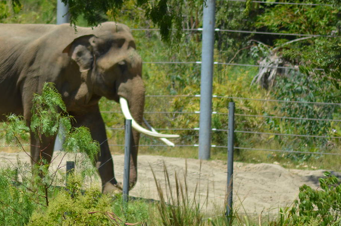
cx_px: 81
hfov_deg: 3.4
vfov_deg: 2.2
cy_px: 118
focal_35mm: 615
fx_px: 5814
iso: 360
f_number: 5.6
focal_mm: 230
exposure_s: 1/2000
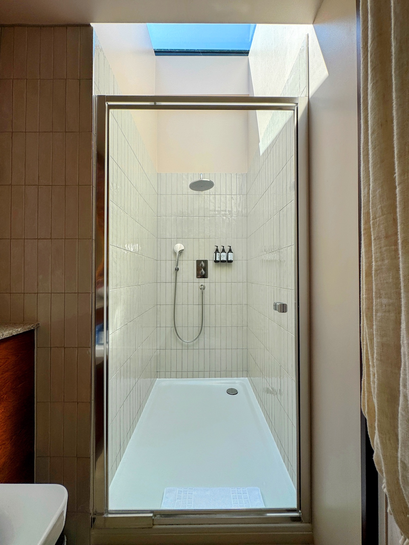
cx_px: 204
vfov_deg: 102.1
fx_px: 221
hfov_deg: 85.7
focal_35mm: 14
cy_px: 272
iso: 40
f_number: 2.2
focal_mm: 2.22
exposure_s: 1/445
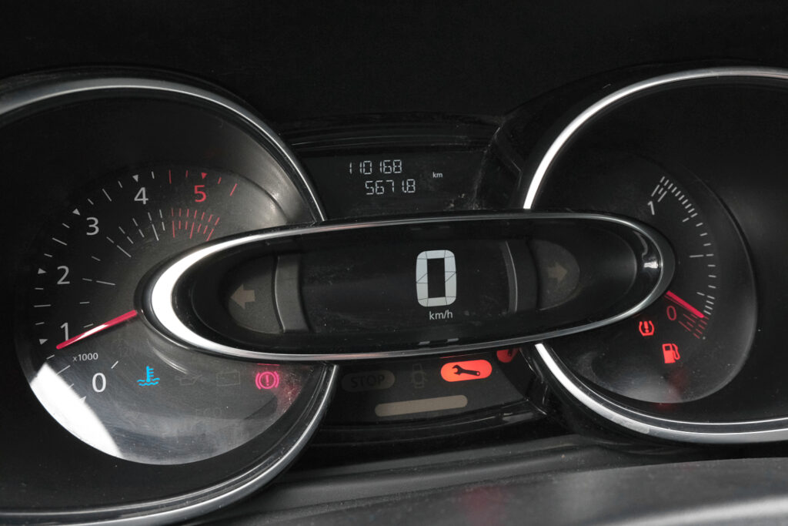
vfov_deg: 36.0
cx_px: 394
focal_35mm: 37
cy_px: 263
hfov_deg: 51.9
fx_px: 810
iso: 2000
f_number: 9
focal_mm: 24.9
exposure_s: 1/125
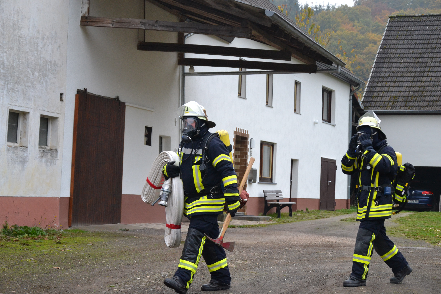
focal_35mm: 87
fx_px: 1066
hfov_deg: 23.4
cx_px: 220
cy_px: 147
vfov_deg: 15.7
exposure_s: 1/400
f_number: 5
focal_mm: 58
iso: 1100
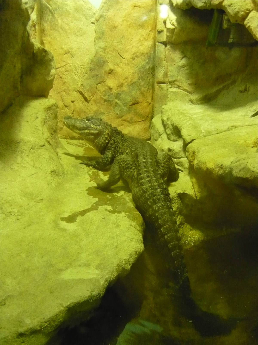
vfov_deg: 55.4
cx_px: 129
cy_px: 172
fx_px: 328
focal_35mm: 33
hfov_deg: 42.9
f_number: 2.8
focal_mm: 5.5
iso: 800
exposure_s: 1/40
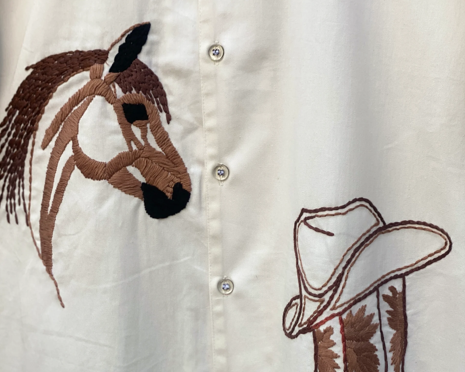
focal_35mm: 68
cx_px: 232
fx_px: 936
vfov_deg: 22.4
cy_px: 227
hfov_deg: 27.9
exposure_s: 1/214
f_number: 2
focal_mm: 6
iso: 20
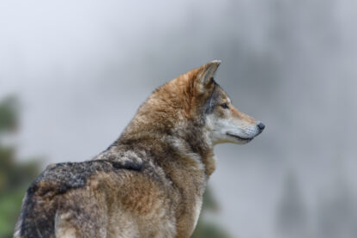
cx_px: 179
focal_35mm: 336
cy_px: 183
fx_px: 3331
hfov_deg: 6.1
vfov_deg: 4.1
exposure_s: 1/320
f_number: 2.8
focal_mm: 165
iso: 280
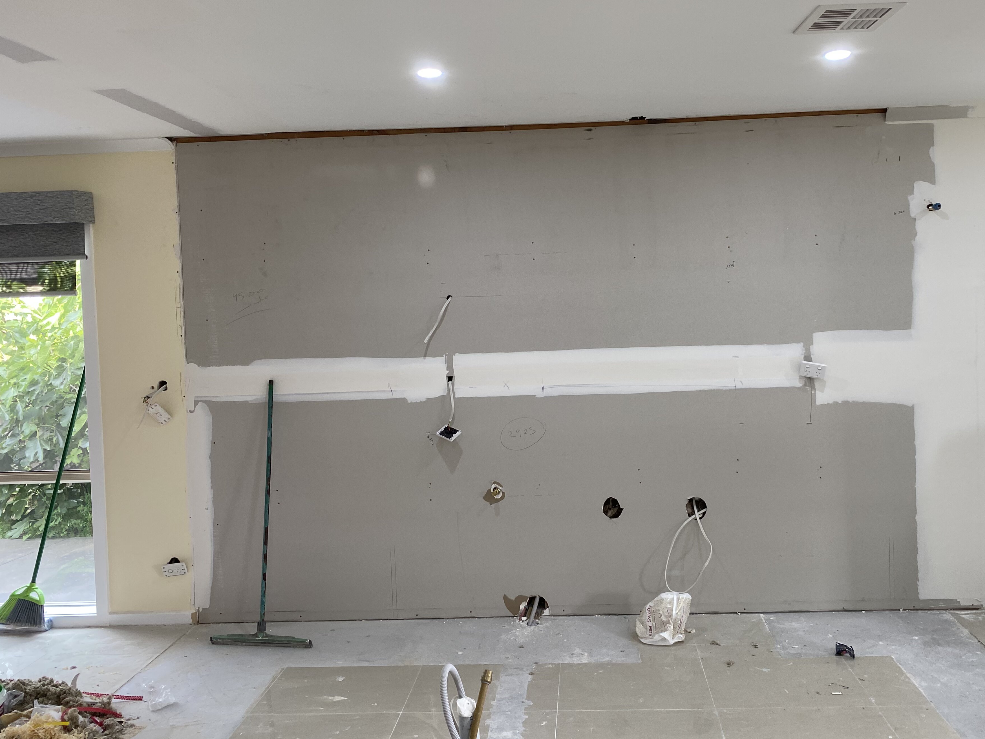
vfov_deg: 46.7
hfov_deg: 59.8
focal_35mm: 30
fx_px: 854
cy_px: 336
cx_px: 549
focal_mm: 4.25
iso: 100
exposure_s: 1/100
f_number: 1.8
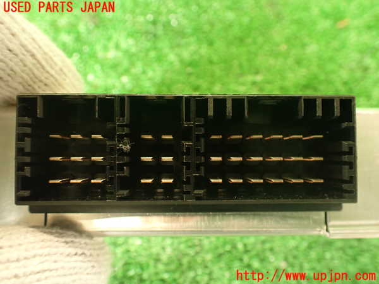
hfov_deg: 60.0
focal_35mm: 30
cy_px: 142
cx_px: 190
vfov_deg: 46.8
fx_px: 328
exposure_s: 1/30
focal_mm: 5.4
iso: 500
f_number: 2.3
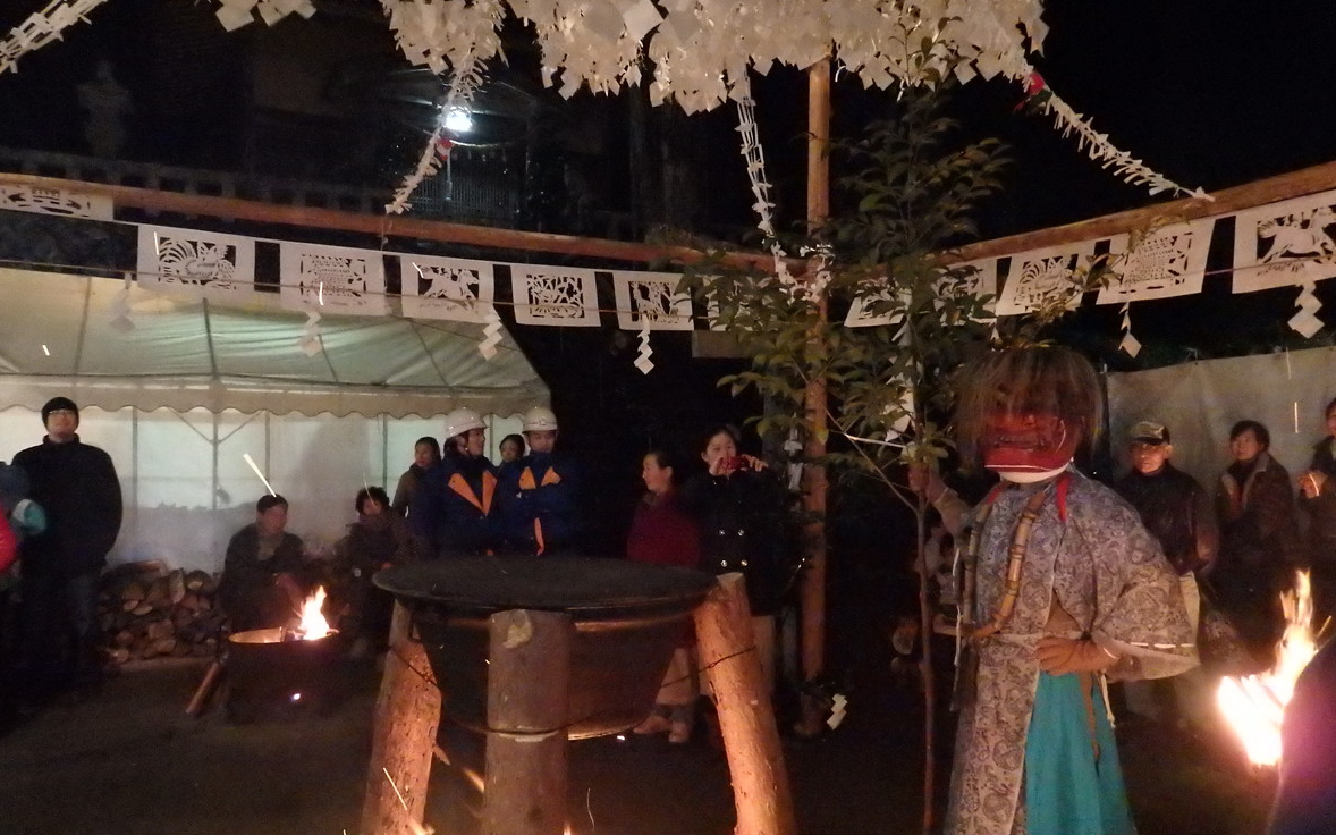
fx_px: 983
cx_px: 660
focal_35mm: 27
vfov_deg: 46.0
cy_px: 455
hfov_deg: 68.4
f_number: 3
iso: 3200
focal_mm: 4.5
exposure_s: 1/25
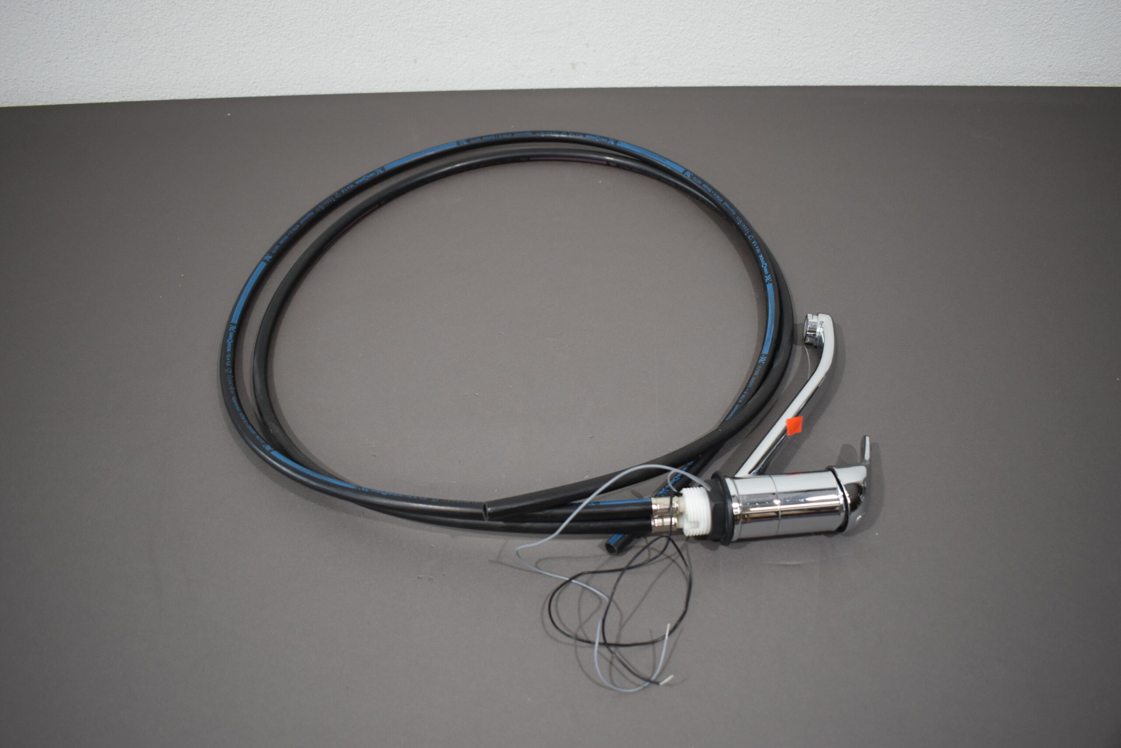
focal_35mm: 30
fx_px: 934
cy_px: 374
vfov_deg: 43.6
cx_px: 560
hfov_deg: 61.9
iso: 800
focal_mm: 20
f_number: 3.8
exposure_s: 1/200
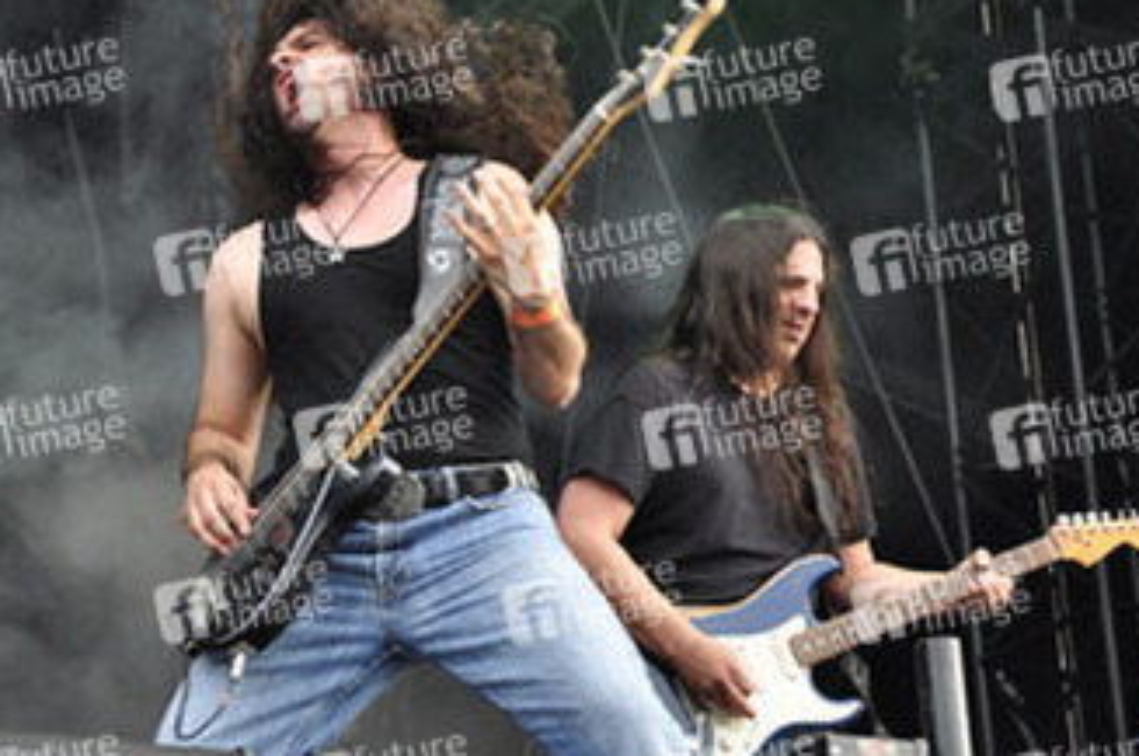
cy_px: 341
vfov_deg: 9.4
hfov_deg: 14.2
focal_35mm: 145
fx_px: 4581
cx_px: 639
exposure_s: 1/400
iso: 640
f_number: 5.3
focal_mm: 70
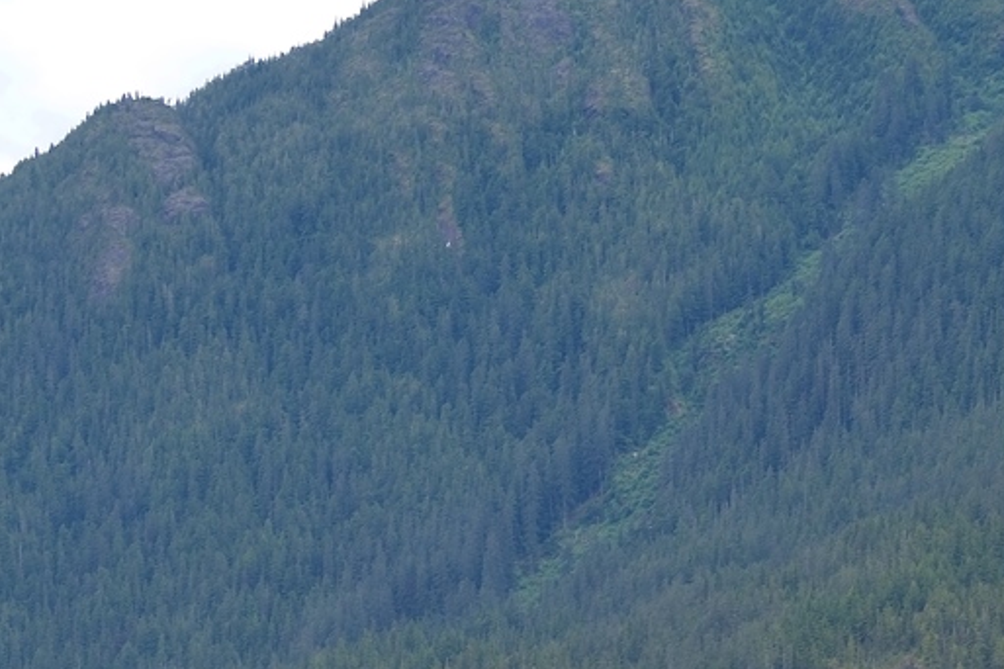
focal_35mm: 237
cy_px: 348
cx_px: 618
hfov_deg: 8.7
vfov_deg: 5.8
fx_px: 6609
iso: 100
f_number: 5
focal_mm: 95
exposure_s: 1/200
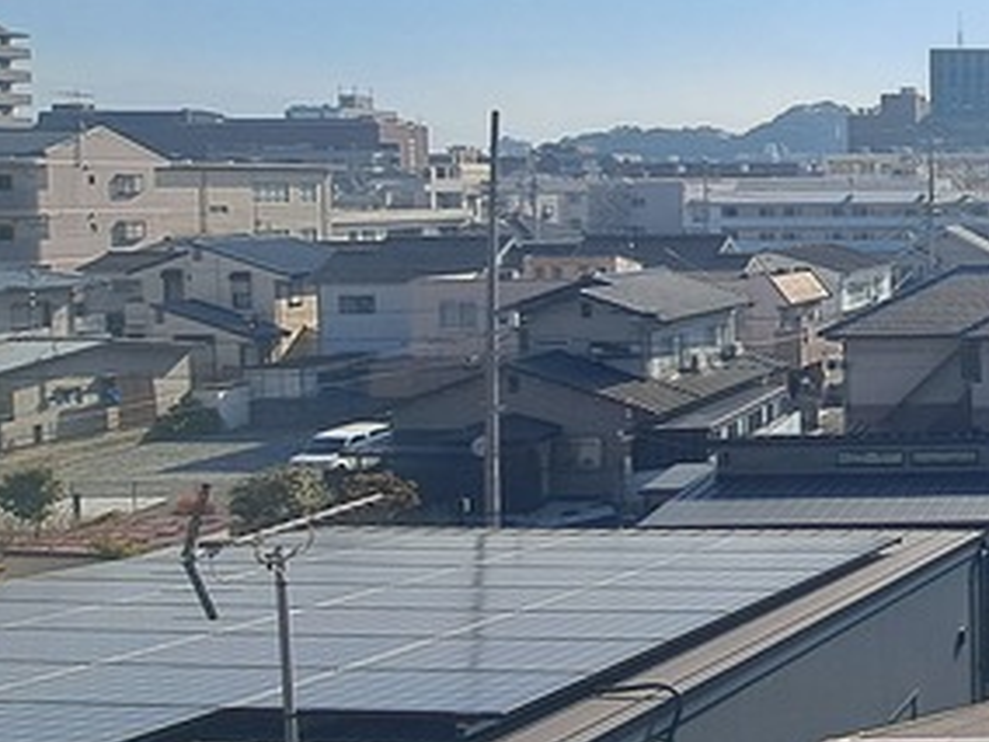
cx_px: 1348
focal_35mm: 44
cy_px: 230
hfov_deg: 31.1
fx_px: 1257
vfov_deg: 32.5
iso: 50
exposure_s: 1/2174
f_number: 2.2
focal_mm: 1.74
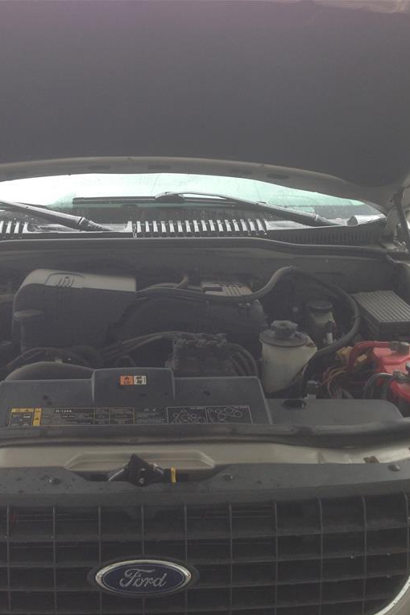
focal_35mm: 46
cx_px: 135
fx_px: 786
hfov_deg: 29.0
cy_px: 308
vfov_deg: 42.8
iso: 50
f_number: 2.4
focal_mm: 4.13
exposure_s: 1/186
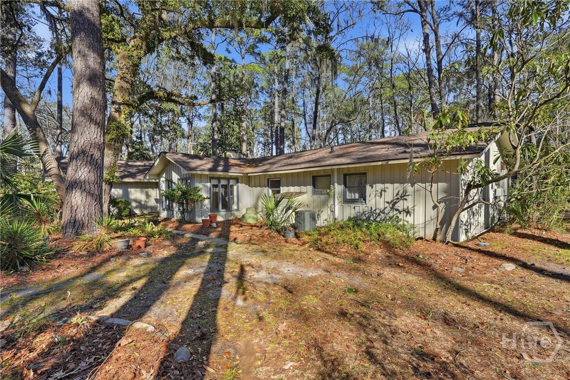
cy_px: 190
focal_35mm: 16
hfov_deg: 96.7
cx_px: 285
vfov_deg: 73.8
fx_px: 253
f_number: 9
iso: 320
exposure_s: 1/8000
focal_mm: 16
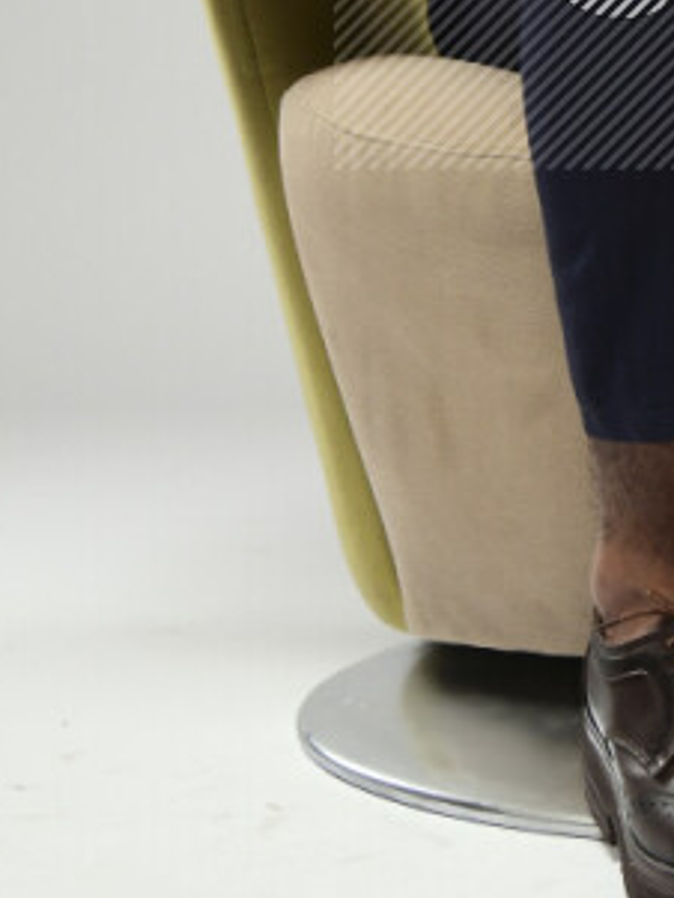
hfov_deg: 10.6
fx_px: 3476
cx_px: 1077
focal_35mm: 134
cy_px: -343
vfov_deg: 14.0
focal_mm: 35
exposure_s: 1/125
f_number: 5.6
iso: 400
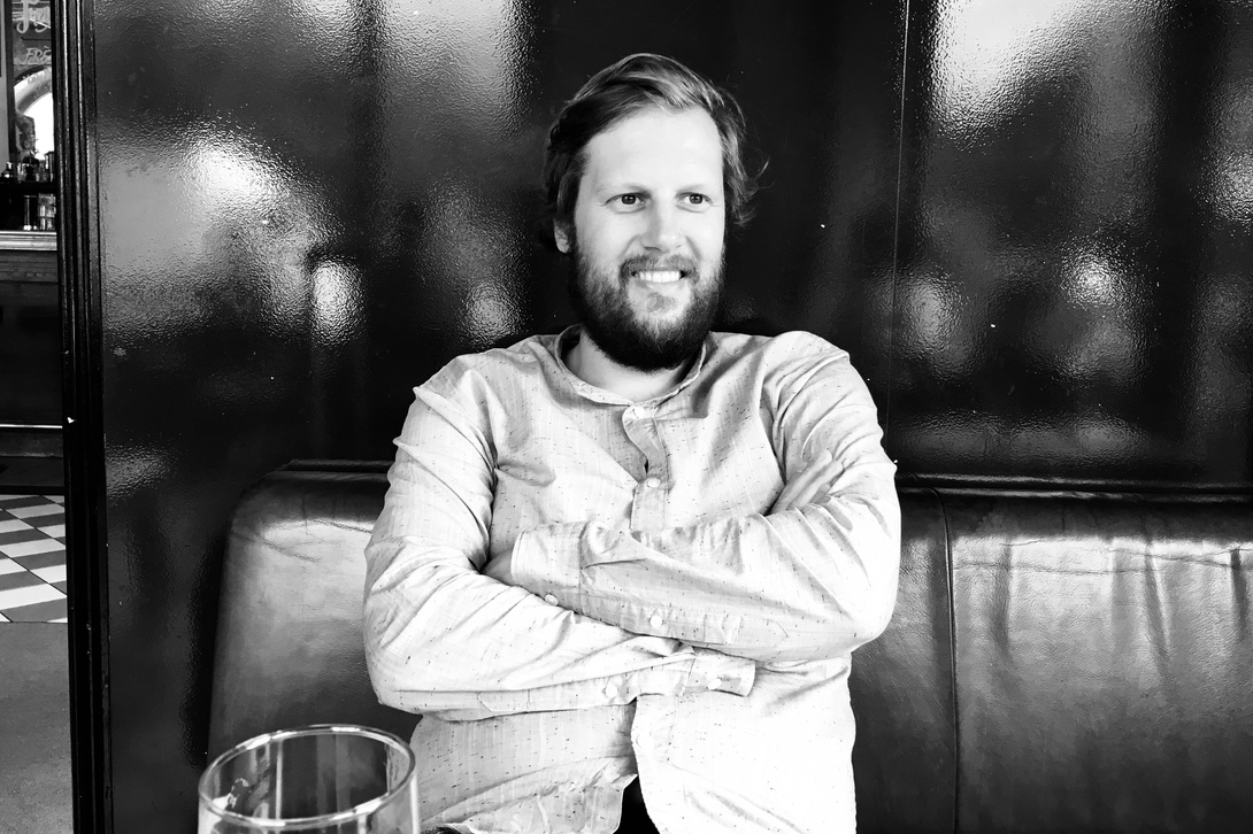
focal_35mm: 31
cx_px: 618
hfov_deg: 60.3
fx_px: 1079
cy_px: 379
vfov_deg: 42.3
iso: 25
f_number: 2.2
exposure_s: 1/33
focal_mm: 4.15
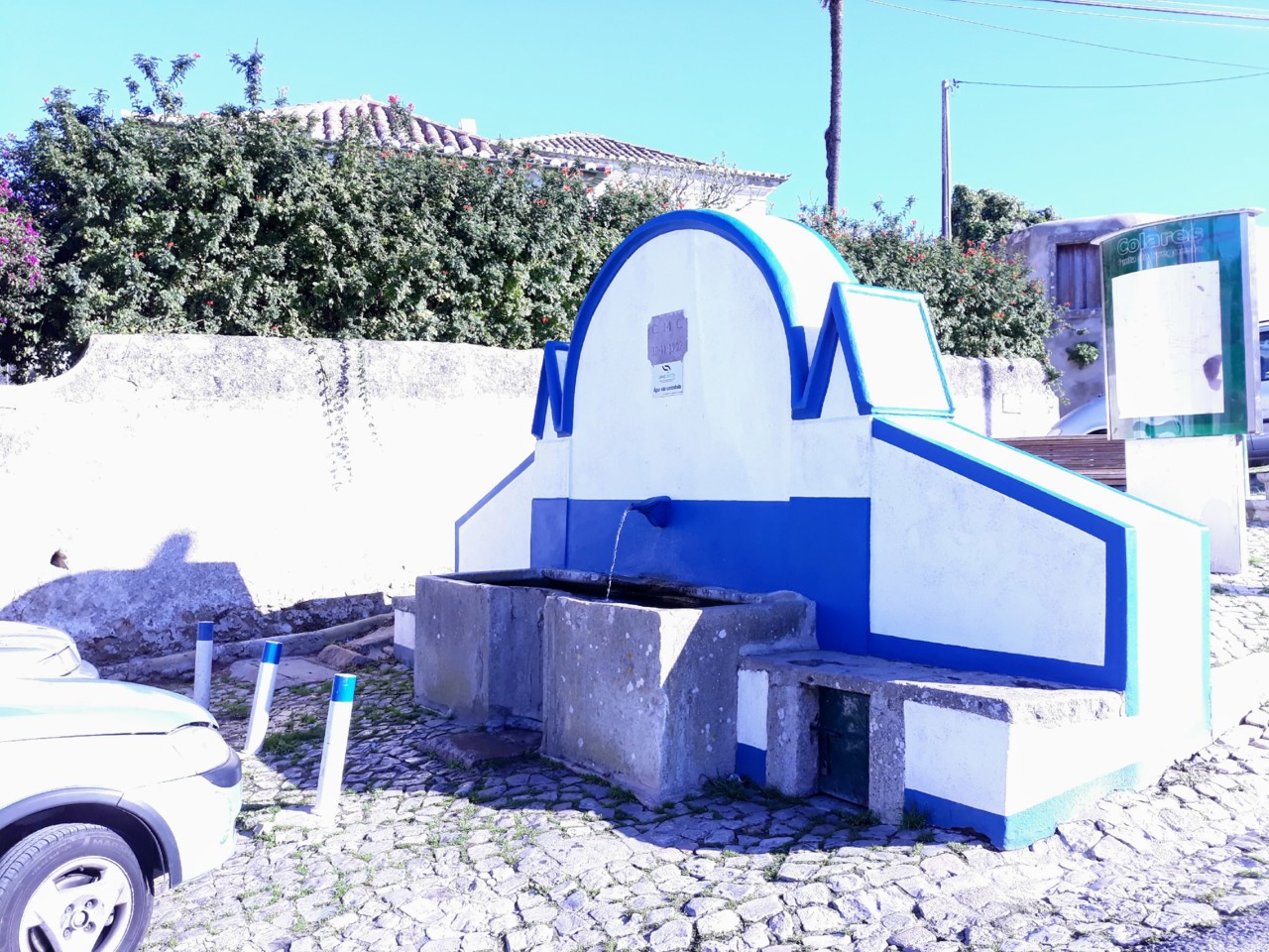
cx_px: 634
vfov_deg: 51.4
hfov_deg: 65.3
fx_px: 990
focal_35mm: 27
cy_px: 476
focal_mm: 3.71
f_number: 1.7
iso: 40
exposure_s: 1/480
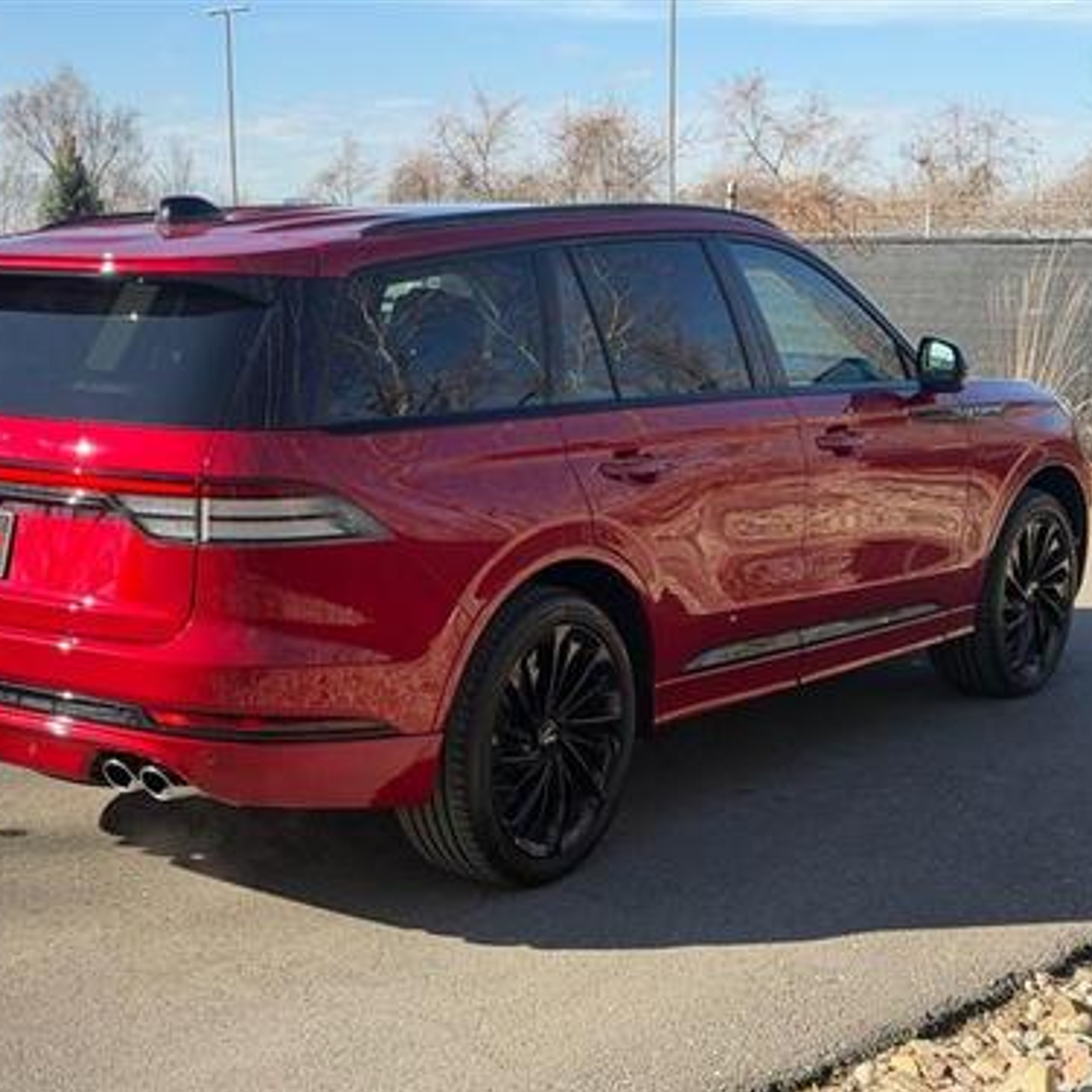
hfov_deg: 29.9
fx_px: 2034
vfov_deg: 30.0
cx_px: 411
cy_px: 547
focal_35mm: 57
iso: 100
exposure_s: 1/1883
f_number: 1.78
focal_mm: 6.76
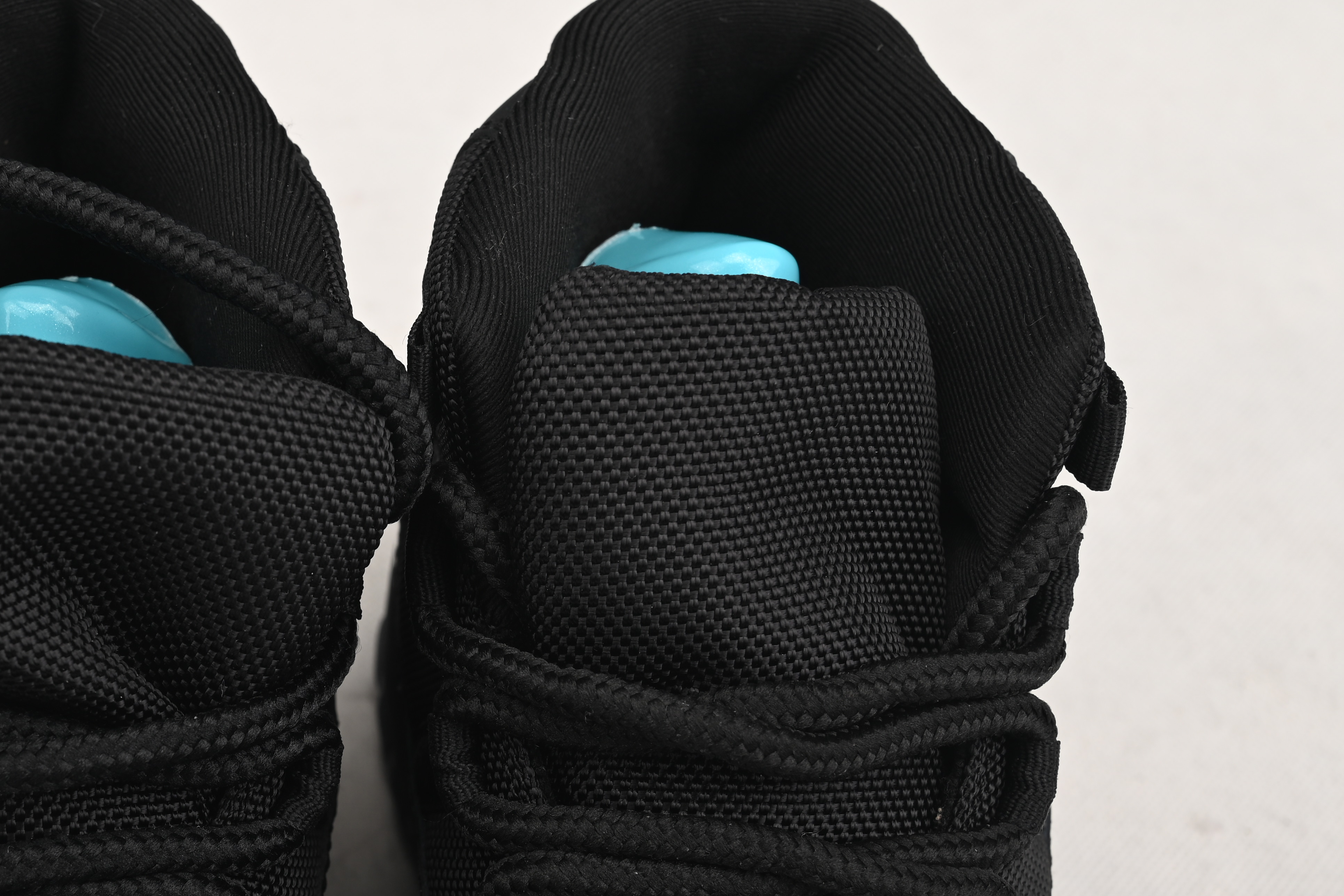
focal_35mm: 64
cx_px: 390
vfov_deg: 21.1
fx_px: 2389
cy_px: 622
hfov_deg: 31.0
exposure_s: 1/200
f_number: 11
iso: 100
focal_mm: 41
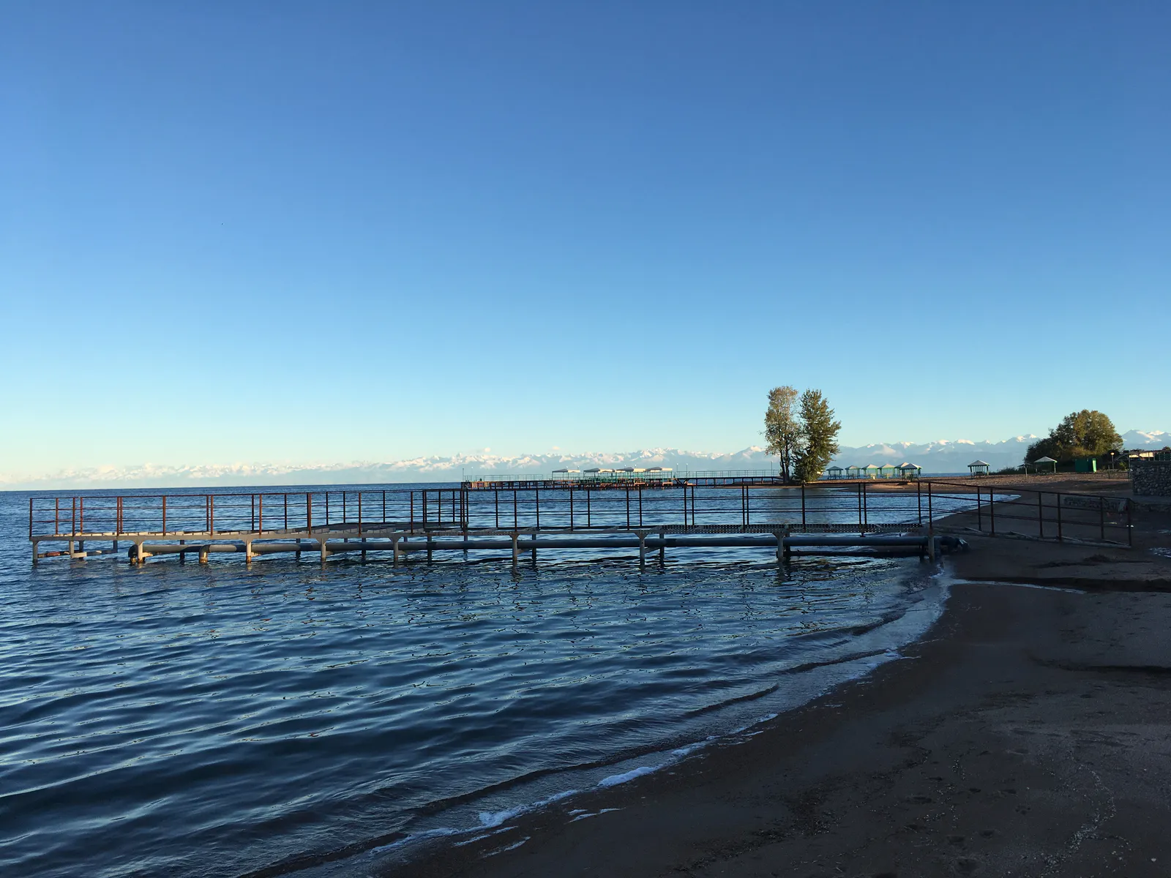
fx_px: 981
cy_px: 439
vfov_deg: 48.2
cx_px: 586
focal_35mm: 29
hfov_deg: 61.7
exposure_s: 1/793
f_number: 2.2
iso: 25
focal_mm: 4.15
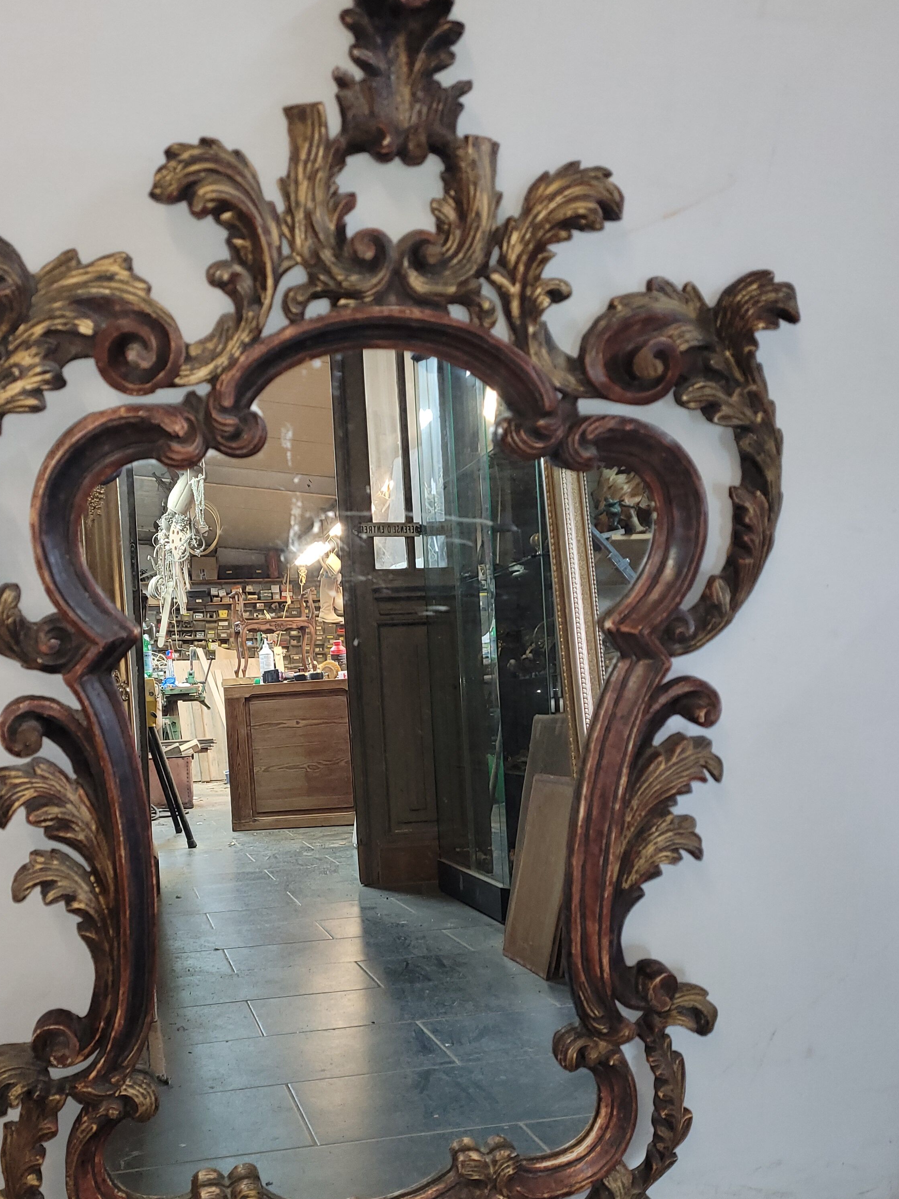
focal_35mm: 35
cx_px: 356
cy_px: 728
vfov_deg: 52.2
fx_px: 1212
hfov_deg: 40.5
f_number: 1.8
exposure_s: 1/25
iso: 125
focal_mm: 5.4
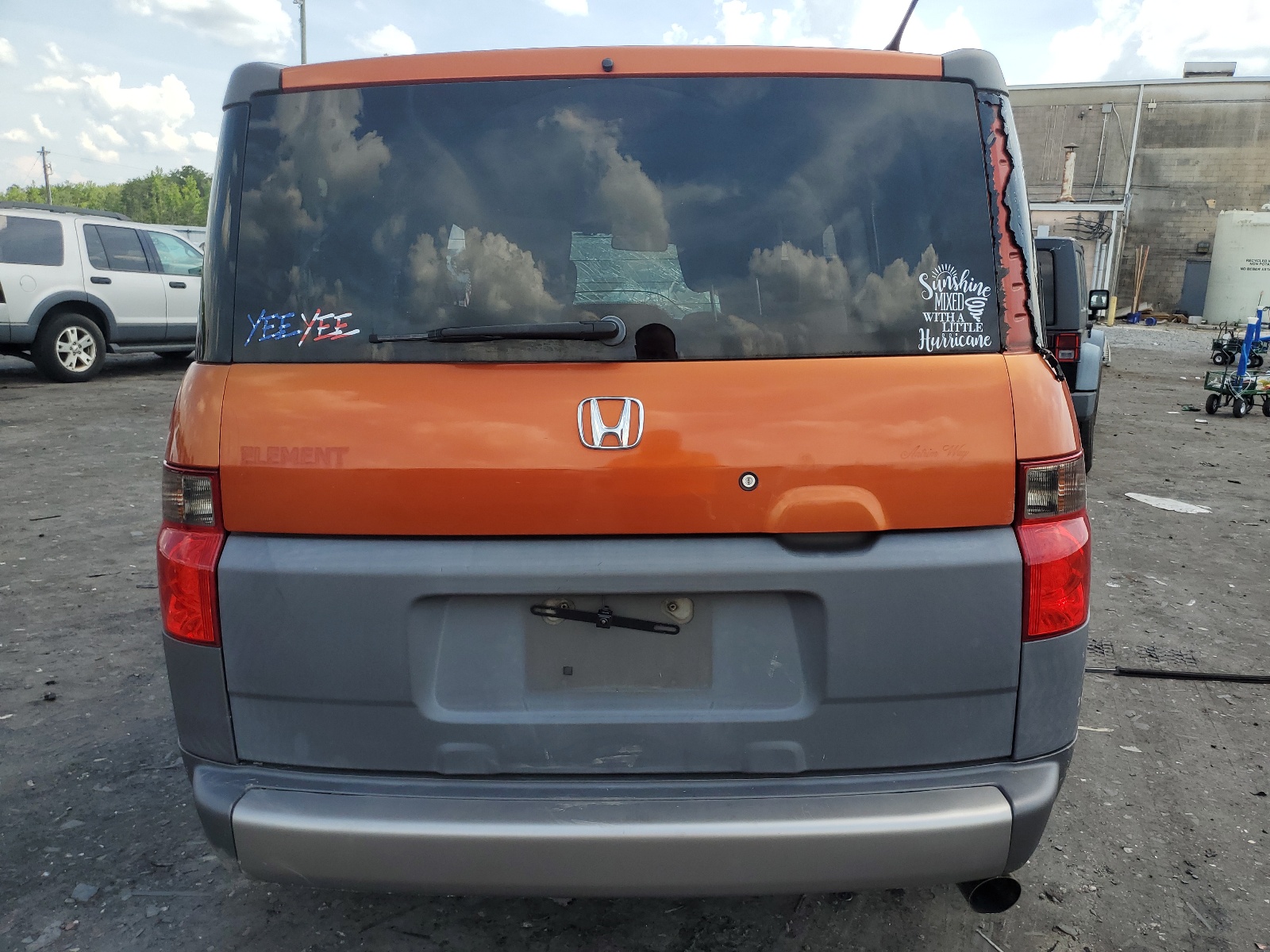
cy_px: 476
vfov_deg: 53.1
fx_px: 954
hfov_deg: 67.3
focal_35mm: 26
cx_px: 635
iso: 50
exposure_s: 1/1667
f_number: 1.5
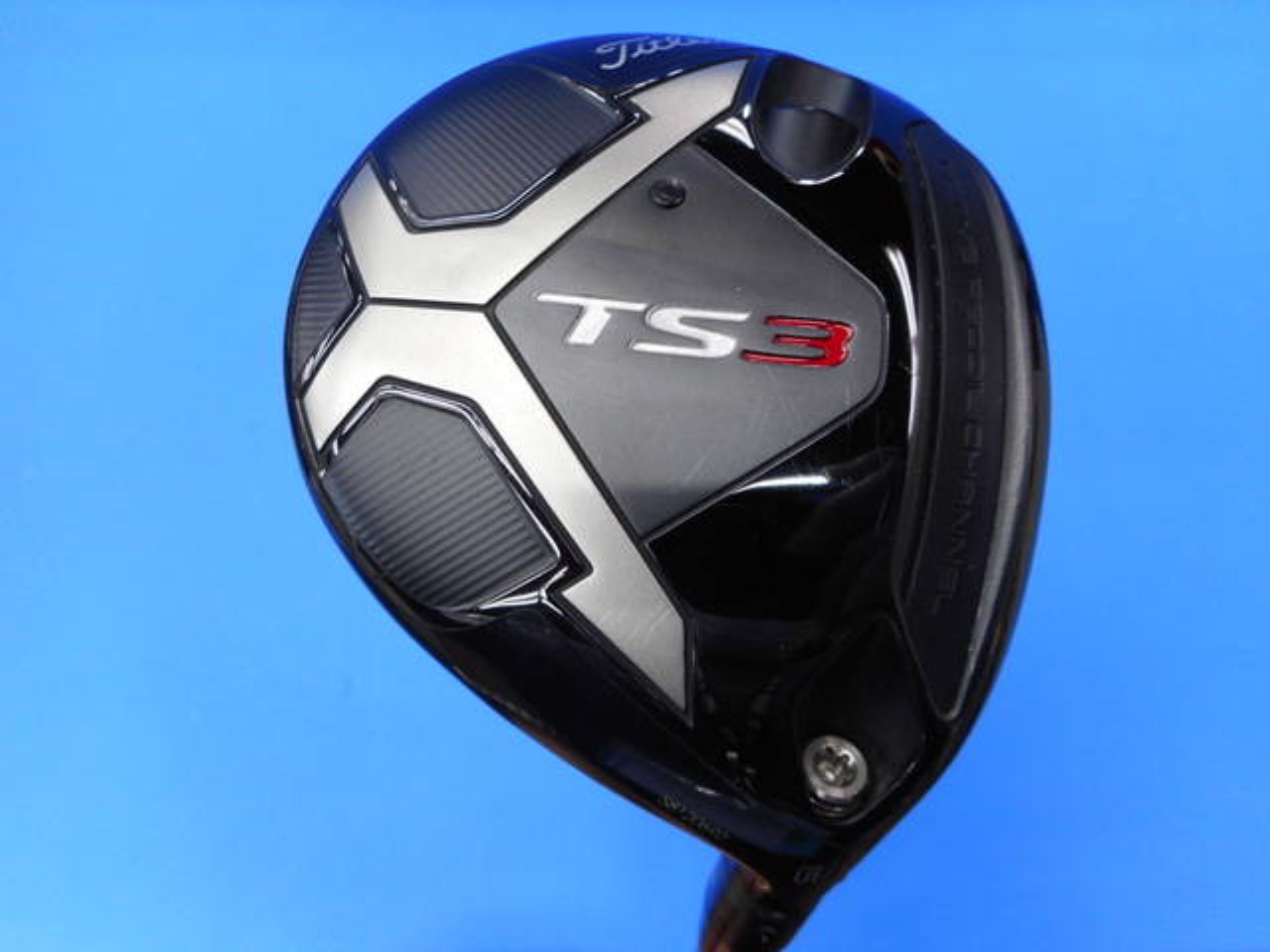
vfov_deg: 54.9
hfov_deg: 69.4
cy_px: 476
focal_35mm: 25
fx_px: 917
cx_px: 635
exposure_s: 1/30
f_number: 3.7
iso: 100
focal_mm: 4.5
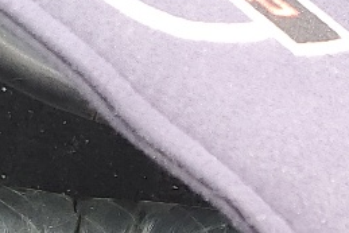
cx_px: 319
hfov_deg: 12.2
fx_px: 1620
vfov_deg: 7.9
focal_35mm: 167
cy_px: 470
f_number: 1.5
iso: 50
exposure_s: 1/137
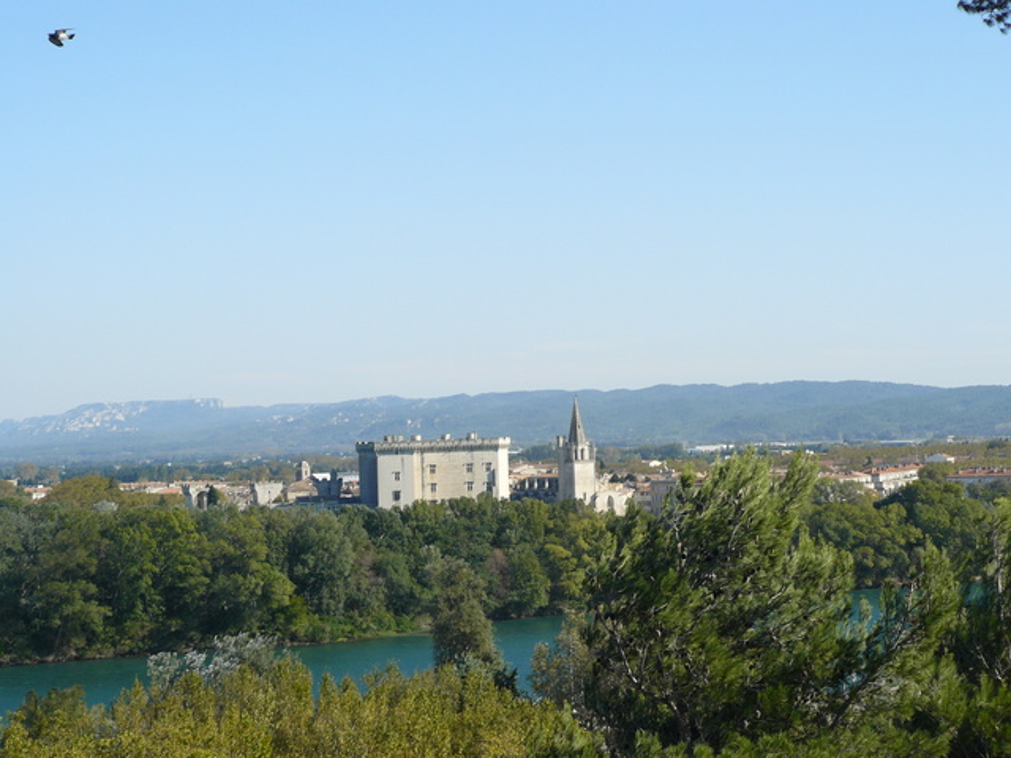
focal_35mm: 84
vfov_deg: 17.6
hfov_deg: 23.3
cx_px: 506
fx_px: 2453
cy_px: 379
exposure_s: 1/1000
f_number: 3.2
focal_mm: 14
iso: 100
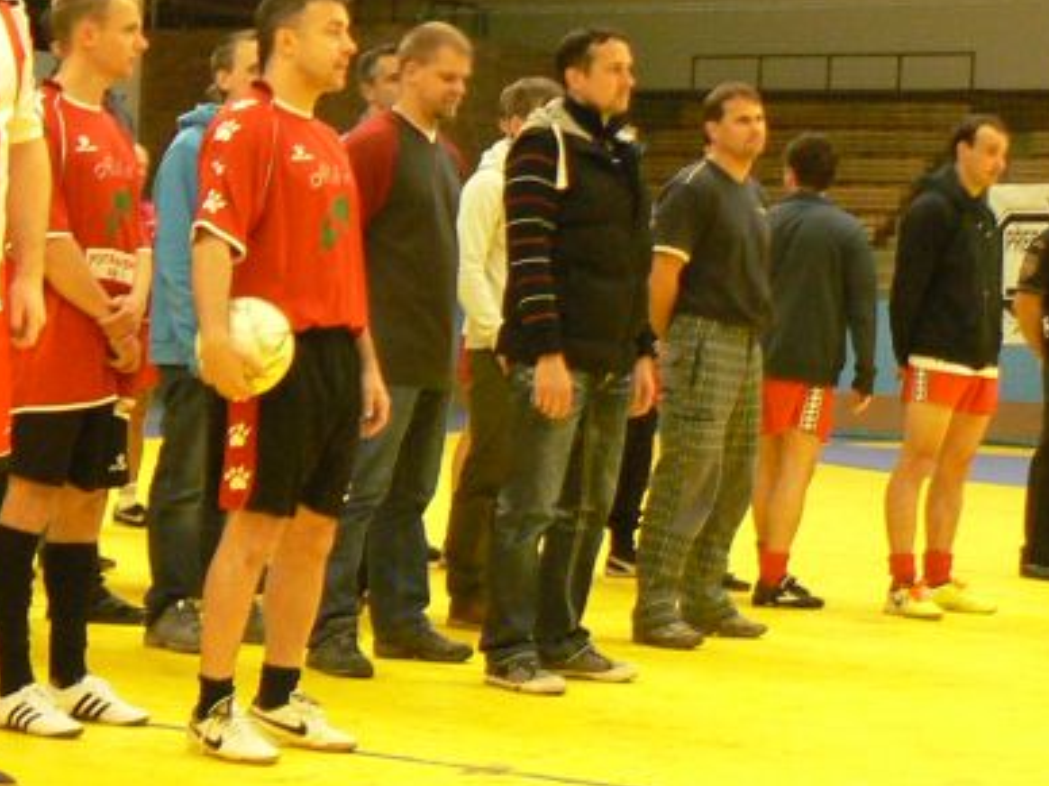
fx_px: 2879
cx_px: 132
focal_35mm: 95
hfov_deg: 20.3
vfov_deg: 15.6
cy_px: 316
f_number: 2.8
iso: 200
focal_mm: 6
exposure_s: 1/10
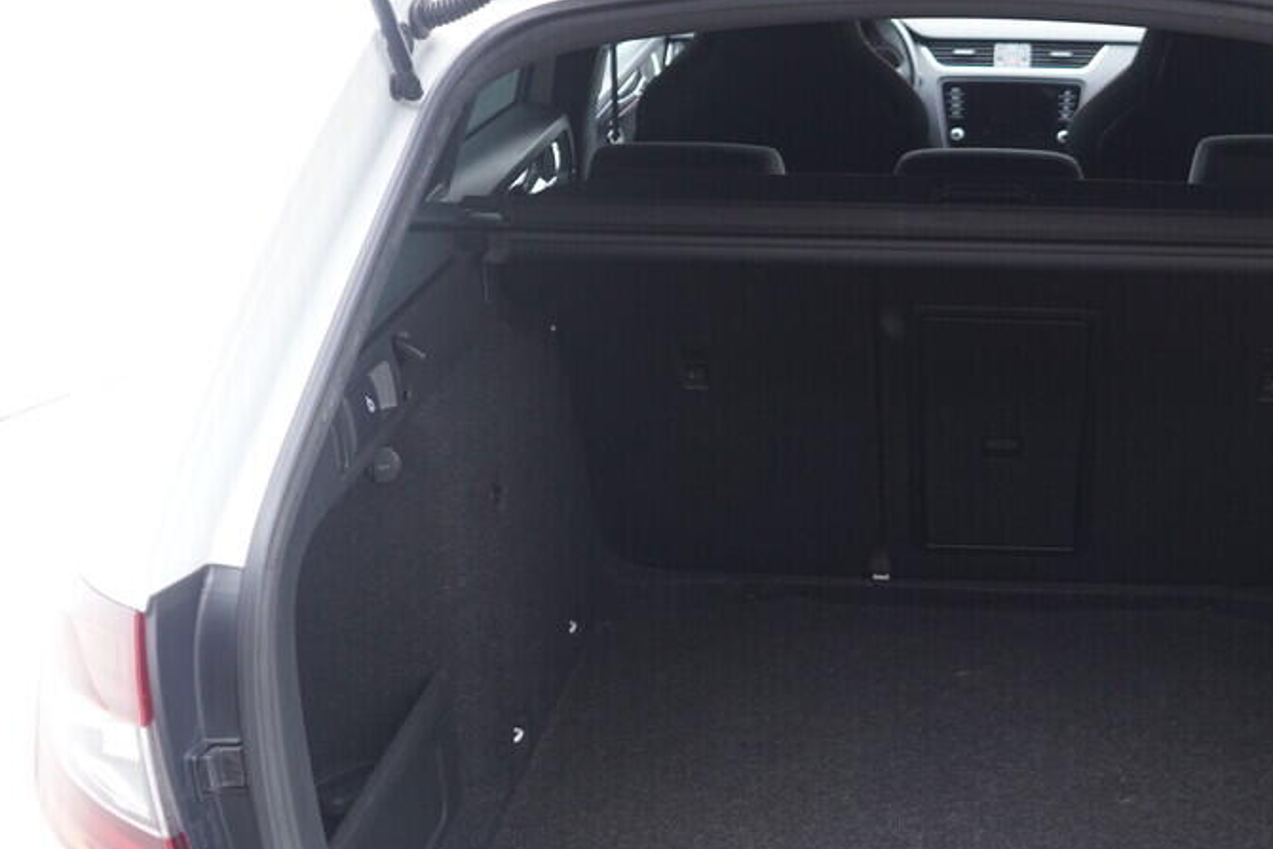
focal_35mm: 55
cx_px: 952
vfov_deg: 24.4
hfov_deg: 35.4
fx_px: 1945
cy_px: 630
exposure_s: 1/40
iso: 500
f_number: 2.8
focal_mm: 24
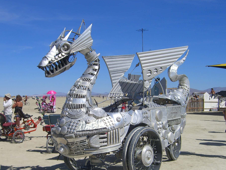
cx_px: 107
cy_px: 110
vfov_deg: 26.9
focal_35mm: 54
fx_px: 353
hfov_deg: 35.5
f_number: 8
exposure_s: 1/400
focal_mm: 7.9
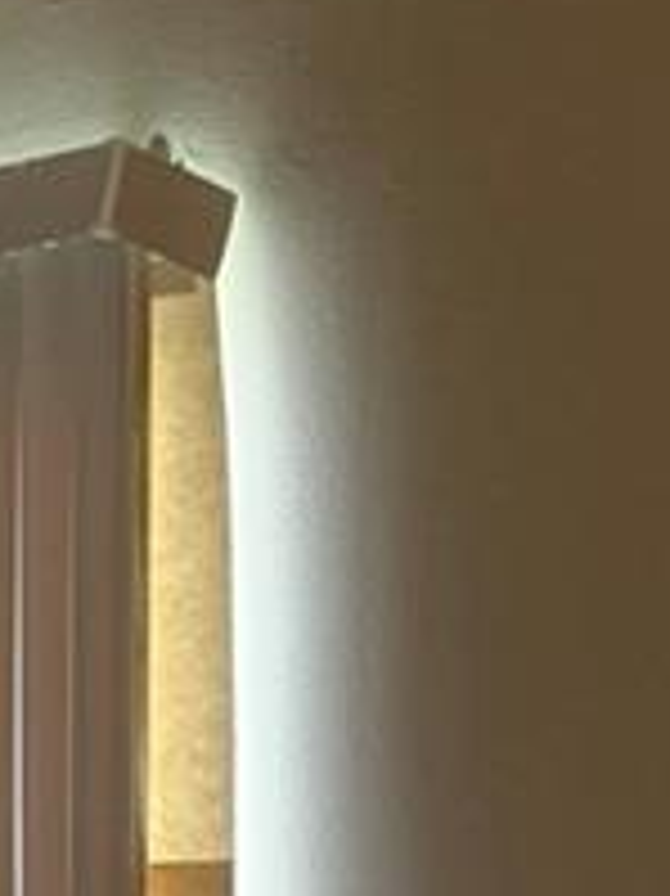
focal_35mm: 145
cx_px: -544
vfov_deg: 12.9
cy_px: 1337
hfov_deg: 9.7
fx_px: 3746
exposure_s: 1/60
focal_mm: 6.76
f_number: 1.78
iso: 250
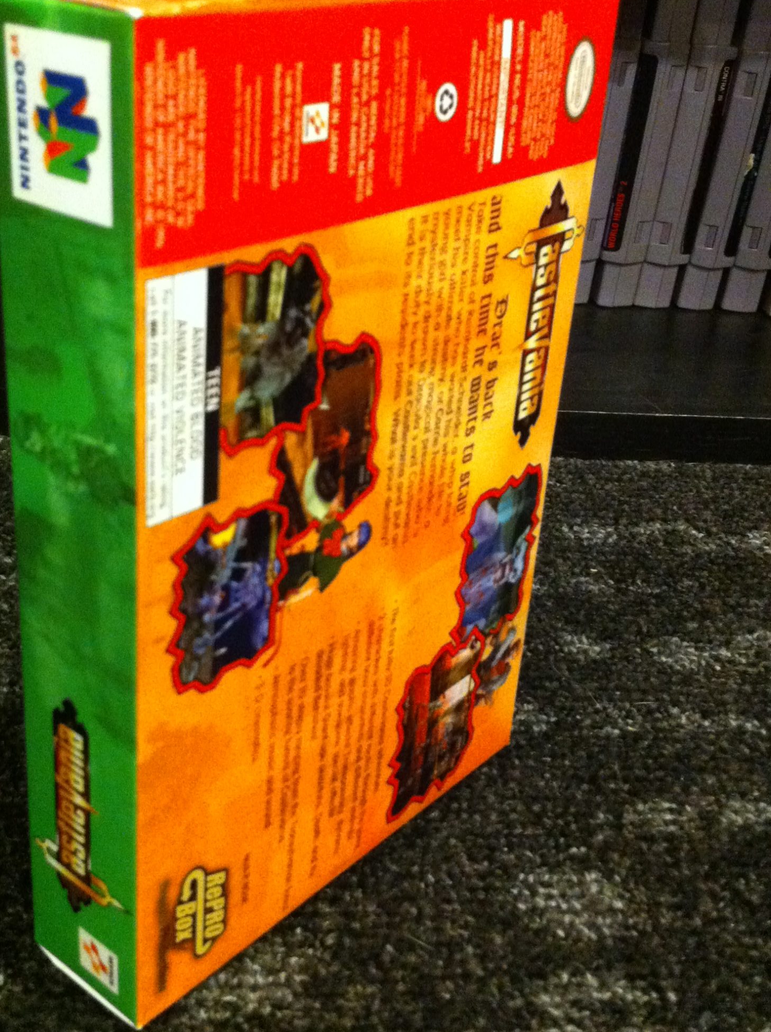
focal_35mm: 46
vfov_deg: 41.3
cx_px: 303
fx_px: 1370
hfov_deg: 31.3
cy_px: 493
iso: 800
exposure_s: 1/15
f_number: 2.8
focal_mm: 3.85
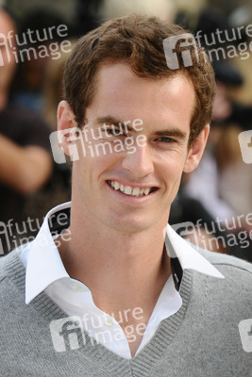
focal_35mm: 300
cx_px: 126
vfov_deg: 6.9
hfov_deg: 4.6
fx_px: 3147
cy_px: 188
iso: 320
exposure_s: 1/250
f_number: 7.1
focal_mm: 200
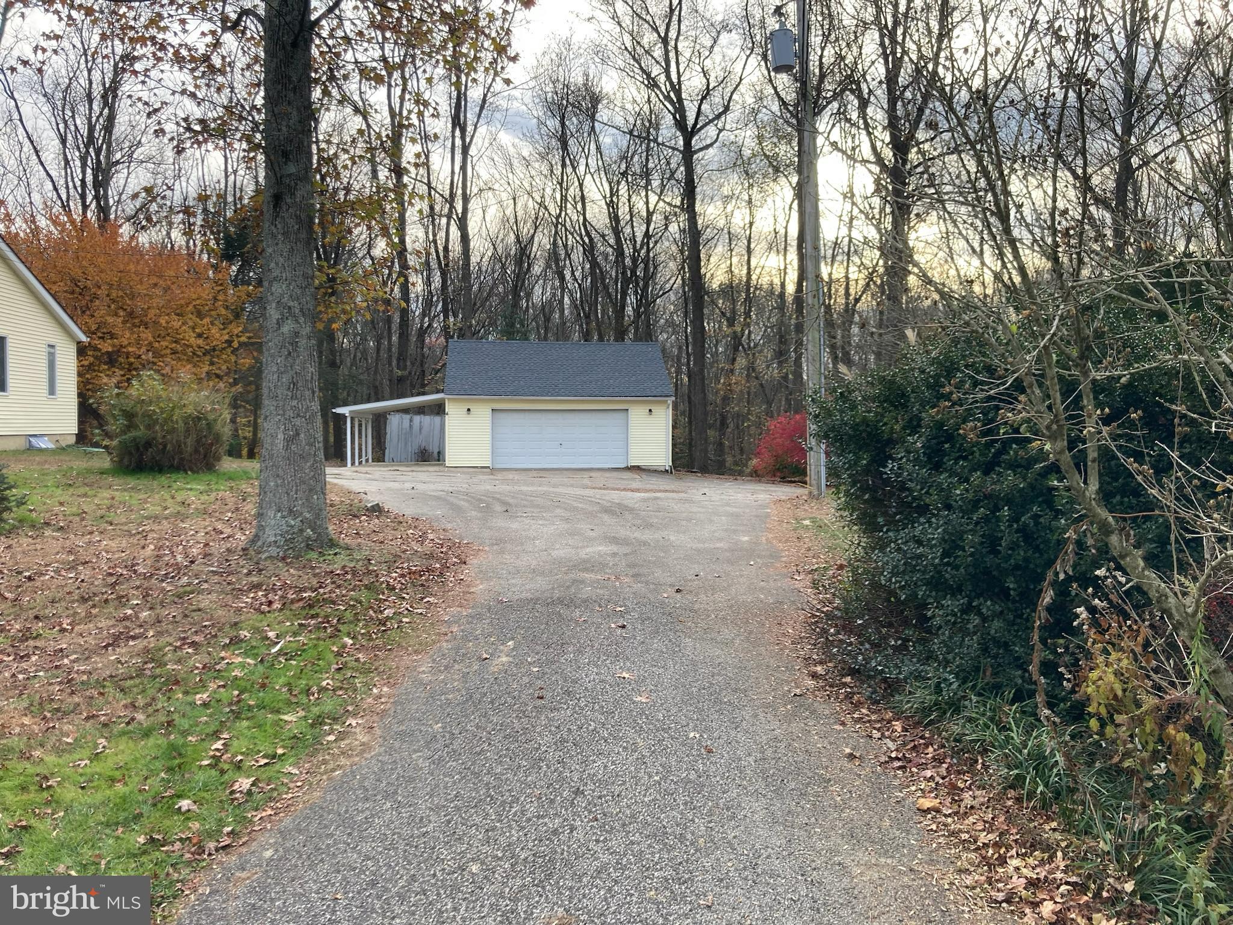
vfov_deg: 49.7
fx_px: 997
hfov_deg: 63.4
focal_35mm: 28
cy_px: 462
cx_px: 616
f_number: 1.8
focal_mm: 3.99
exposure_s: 1/188
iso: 20
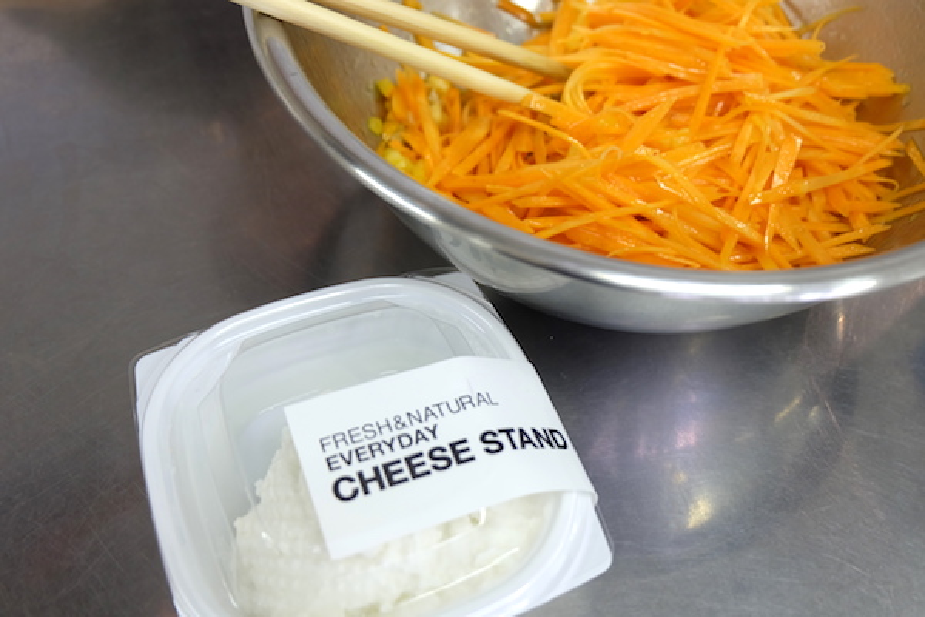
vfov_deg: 37.9
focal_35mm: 35
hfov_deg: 54.4
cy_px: 308
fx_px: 899
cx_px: 462
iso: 400
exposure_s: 1/30
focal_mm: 23.2
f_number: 4.2
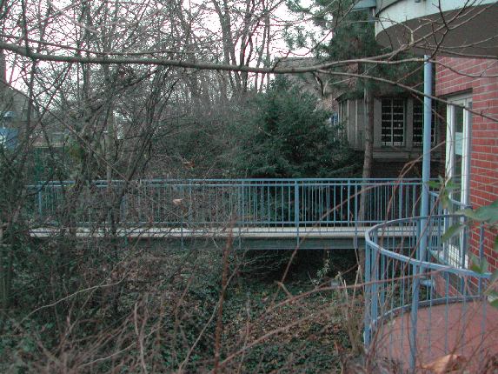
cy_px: 187
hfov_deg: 49.0
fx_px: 547
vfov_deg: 37.7
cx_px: 249
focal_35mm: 38
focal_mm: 8
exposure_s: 1/18.6
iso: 400
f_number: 2.8
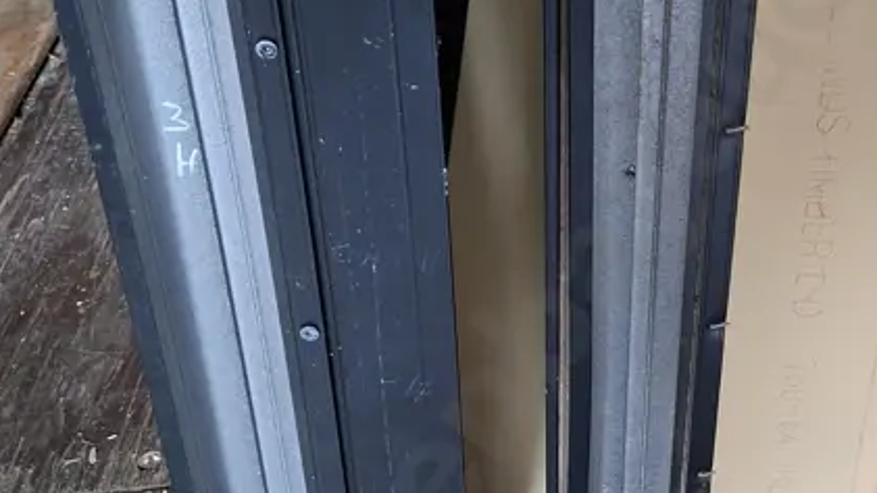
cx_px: 660
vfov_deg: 19.7
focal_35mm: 61
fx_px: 1419
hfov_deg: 33.6
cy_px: 183
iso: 500
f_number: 1.8
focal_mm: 5.54
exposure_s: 1/25
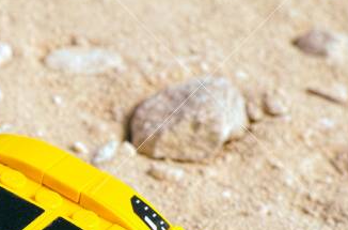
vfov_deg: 4.6
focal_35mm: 299
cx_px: -193
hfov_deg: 6.8
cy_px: 241
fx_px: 2881
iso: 100
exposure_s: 1/500
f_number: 7.1
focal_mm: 50
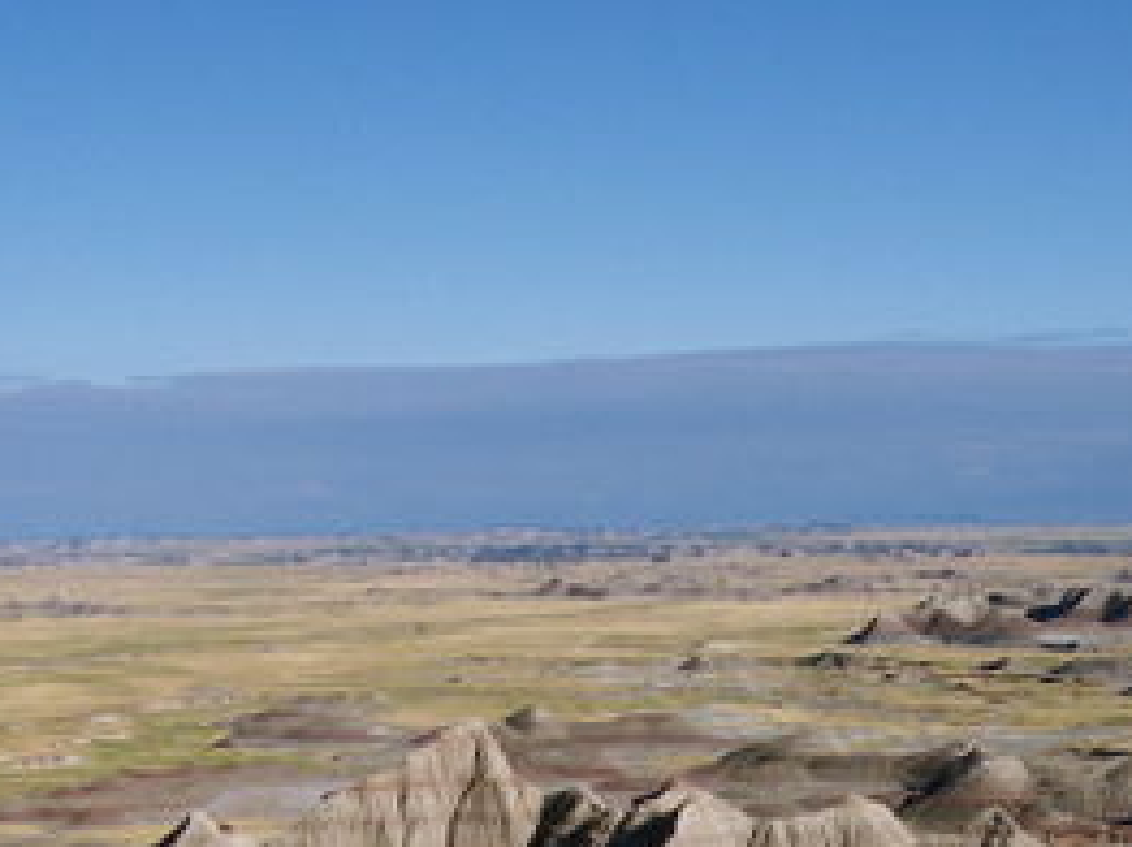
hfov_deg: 22.5
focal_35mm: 87
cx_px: 646
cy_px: 1223
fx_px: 2842
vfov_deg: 15.7
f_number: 4.8
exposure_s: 1/1000
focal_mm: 8
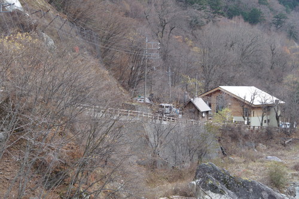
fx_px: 623
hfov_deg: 27.0
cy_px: 100
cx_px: 150
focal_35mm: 75
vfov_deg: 18.2
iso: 100
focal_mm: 50
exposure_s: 1/100
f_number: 5
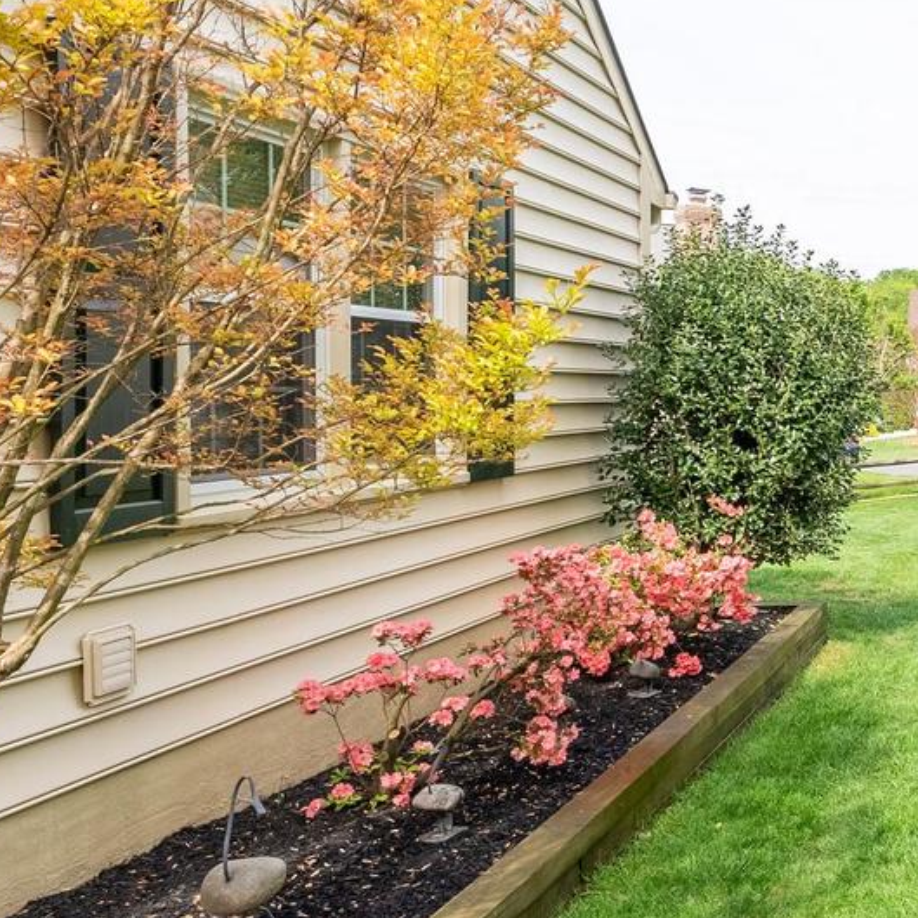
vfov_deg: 42.9
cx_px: 1227
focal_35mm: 39
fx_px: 1166
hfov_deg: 31.6
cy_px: 405
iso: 100
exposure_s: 1/640
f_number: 8
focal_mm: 16.8
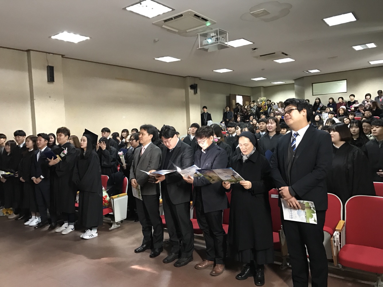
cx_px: 192
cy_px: 144
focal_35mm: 28
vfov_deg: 49.7
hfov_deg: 63.5
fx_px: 310
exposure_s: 1/12
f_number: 1.8
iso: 100
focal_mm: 3.99
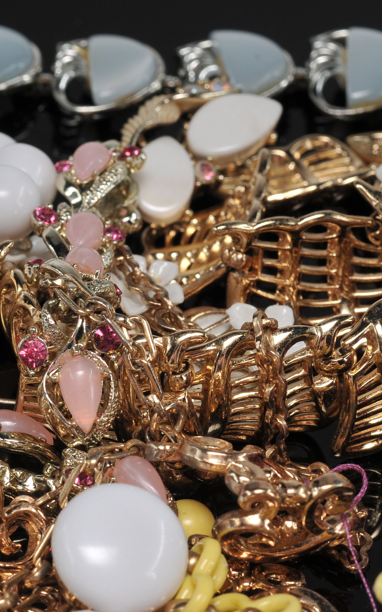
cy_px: 308
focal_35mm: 139
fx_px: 2315
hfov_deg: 9.4
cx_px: 145
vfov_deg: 15.0
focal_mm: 60
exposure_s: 1/200
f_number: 14
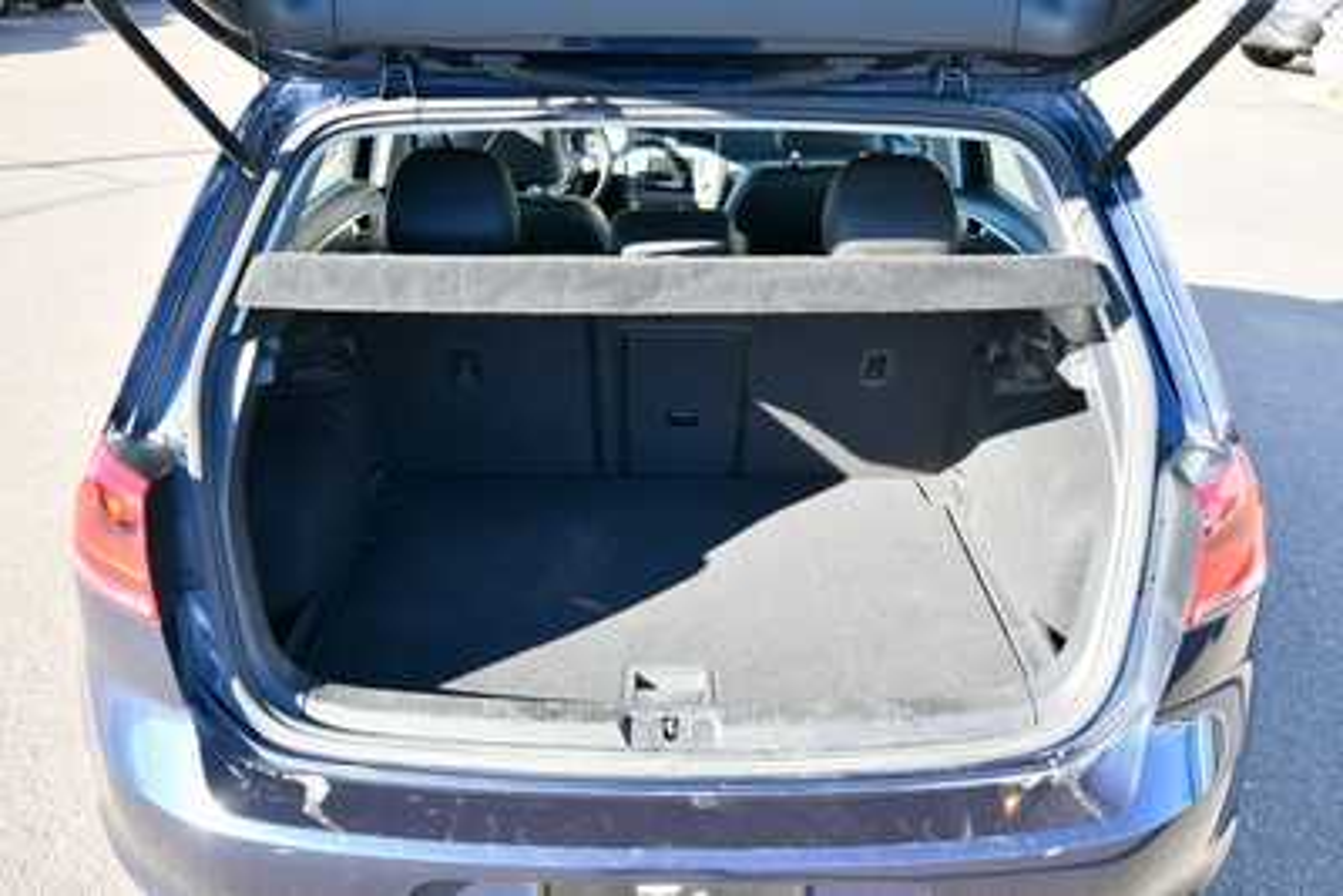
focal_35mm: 30
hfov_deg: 61.9
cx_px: 672
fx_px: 1120
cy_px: 448
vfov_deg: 43.6
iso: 500
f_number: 5.6
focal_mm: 20
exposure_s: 1/250
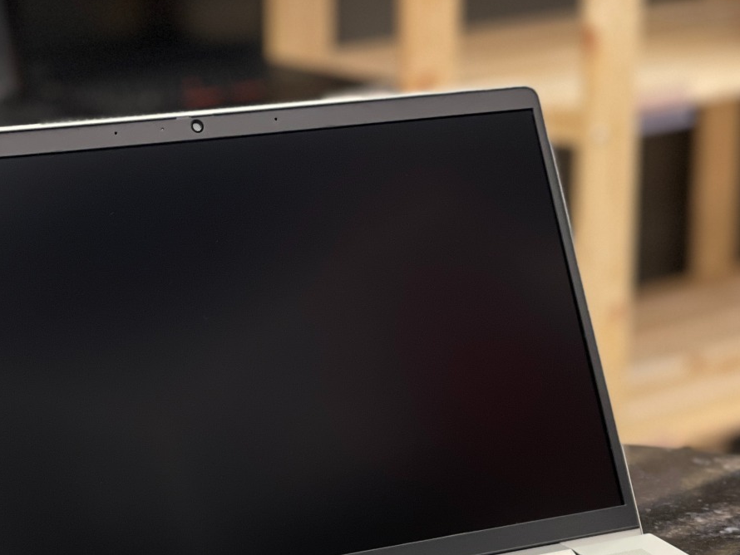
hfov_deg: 17.1
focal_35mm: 115
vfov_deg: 12.8
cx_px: 368
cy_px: 476
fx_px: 2459
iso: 160
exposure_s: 1/40
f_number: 2.2
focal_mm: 7.5
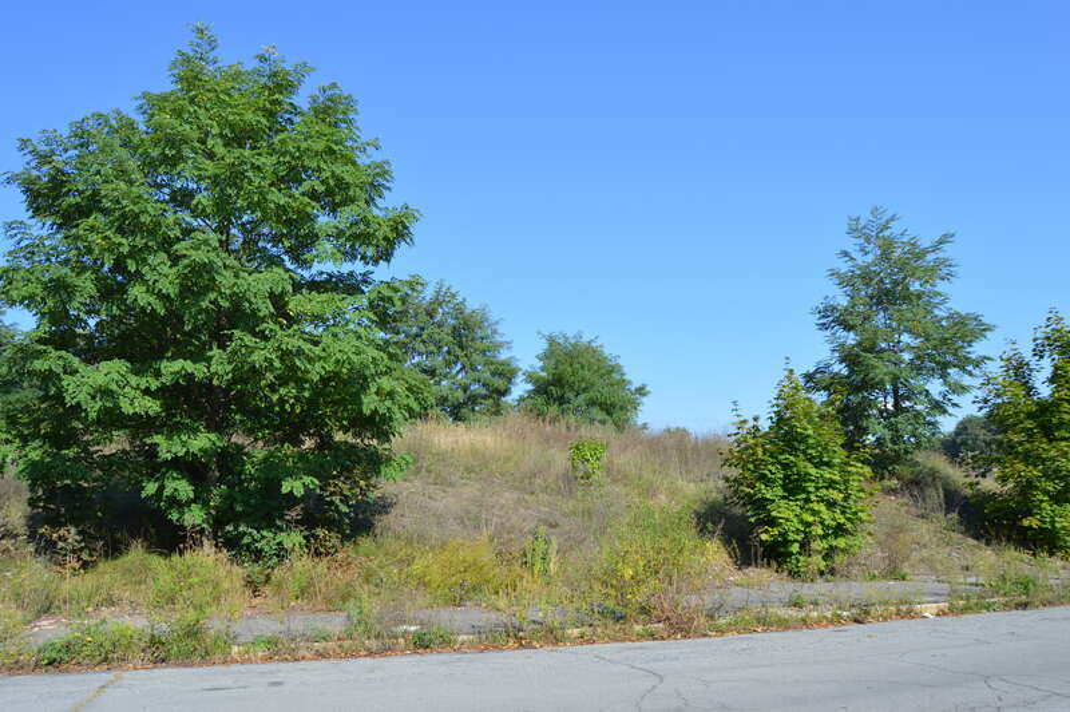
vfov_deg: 47.9
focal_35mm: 27
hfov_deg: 67.4
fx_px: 802
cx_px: 535
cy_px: 356
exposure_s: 1/250
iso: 100
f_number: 8
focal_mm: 18
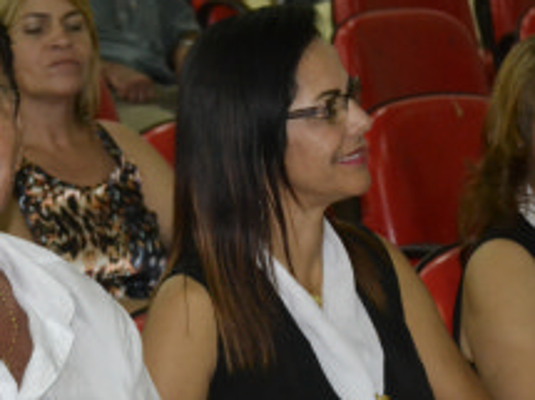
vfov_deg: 8.8
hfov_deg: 11.7
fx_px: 2595
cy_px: 280
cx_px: 124
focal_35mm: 168
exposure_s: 1/60
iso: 3200
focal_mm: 50
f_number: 4.8
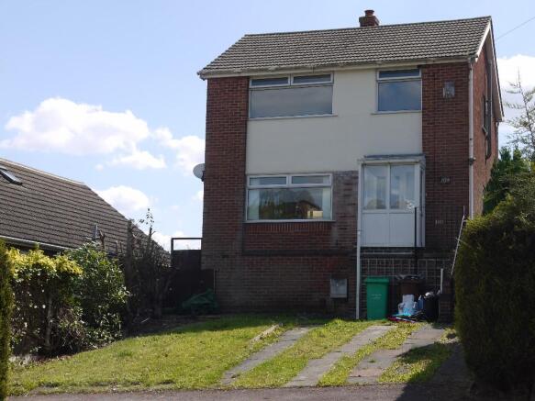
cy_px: 200
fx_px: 1020
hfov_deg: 29.4
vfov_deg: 22.2
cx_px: 268
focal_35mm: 66
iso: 100
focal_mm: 33
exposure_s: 1/250
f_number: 8
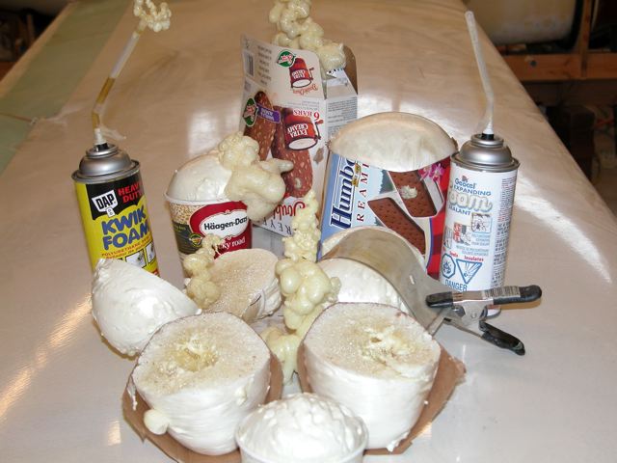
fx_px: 1319
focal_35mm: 74
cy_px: 232
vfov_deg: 19.9
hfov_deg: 26.3
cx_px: 308
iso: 100
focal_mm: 18.8
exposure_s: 1/60.3
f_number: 3.3
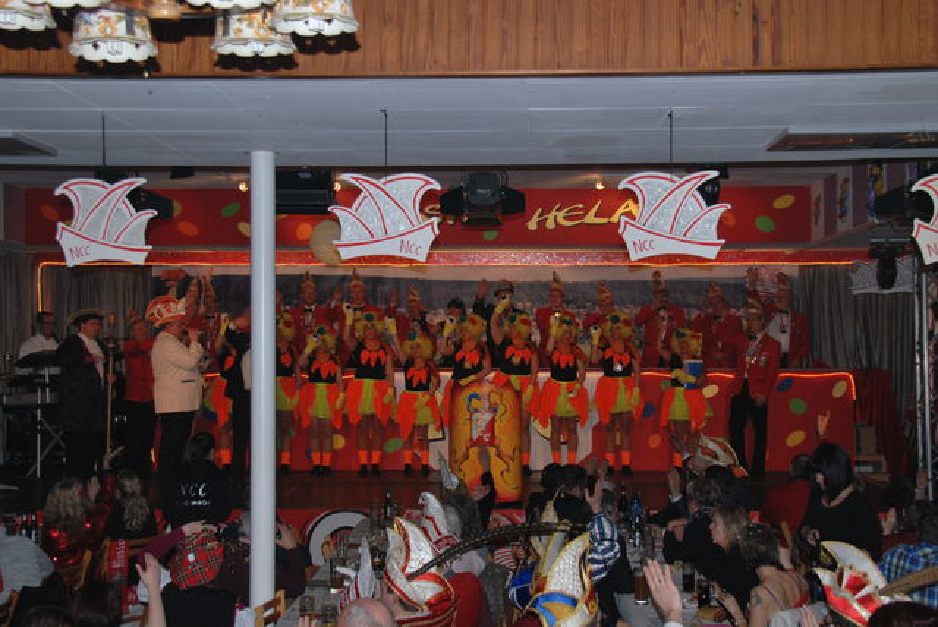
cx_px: 469
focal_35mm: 52
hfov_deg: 37.8
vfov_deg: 25.8
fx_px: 1369
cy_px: 314
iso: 360
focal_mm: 35
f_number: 4.8
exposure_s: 1/60
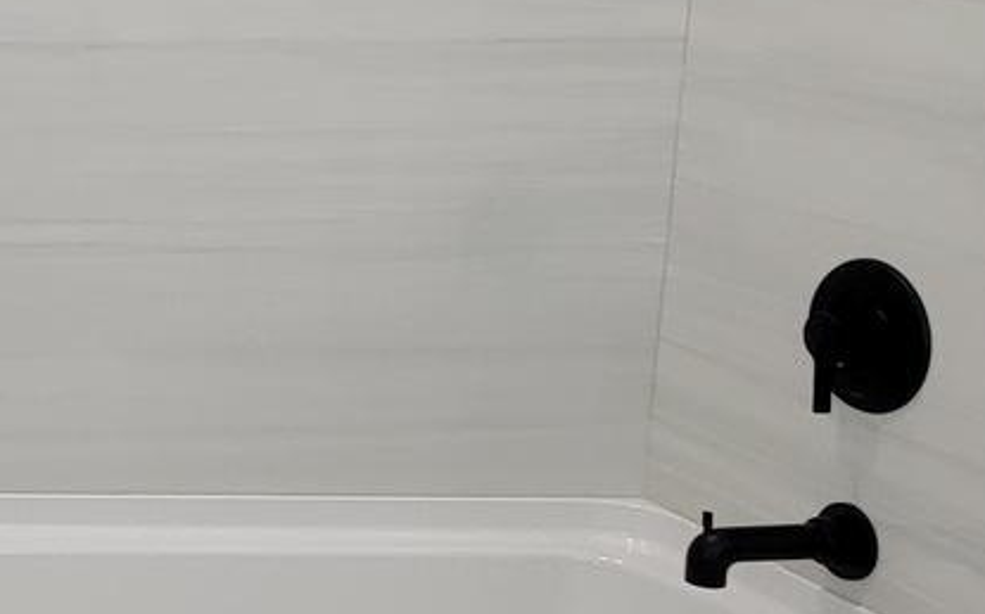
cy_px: 121
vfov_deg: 18.9
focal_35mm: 68
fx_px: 1825
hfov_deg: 22.3
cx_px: -650
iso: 100
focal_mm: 2.2
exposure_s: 1/60
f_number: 2.2
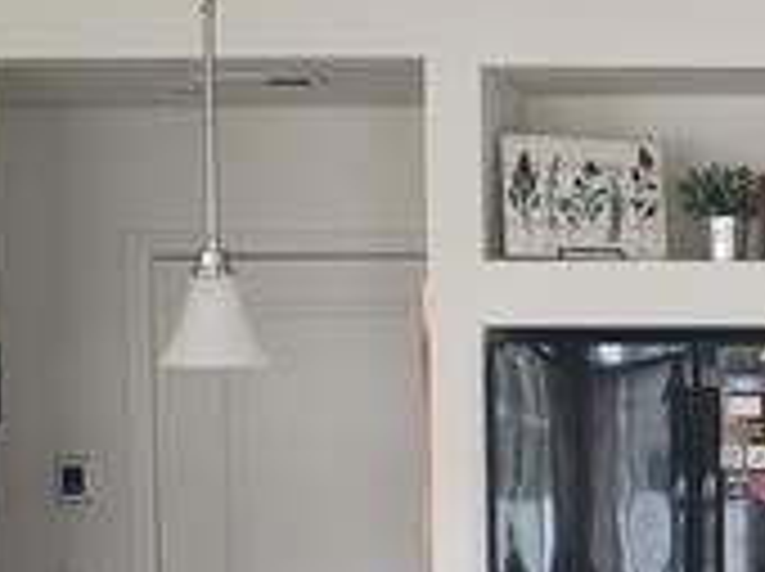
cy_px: 520
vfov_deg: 14.9
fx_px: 2163
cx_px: 1017
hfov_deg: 18.5
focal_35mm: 98
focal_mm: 4.3
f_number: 2.4
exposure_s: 1/60
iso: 125
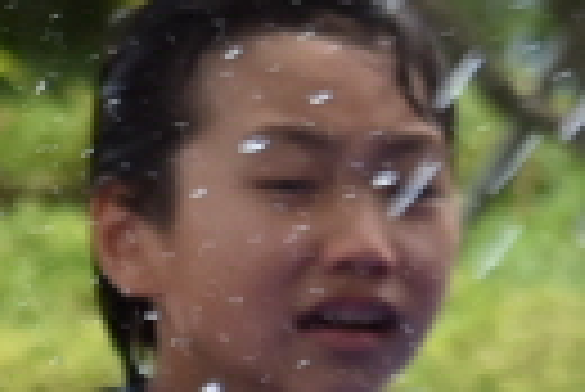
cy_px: 834
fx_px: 14983
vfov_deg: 1.5
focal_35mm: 921
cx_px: -405
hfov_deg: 2.2
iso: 280
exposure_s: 1/250
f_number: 8
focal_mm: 80
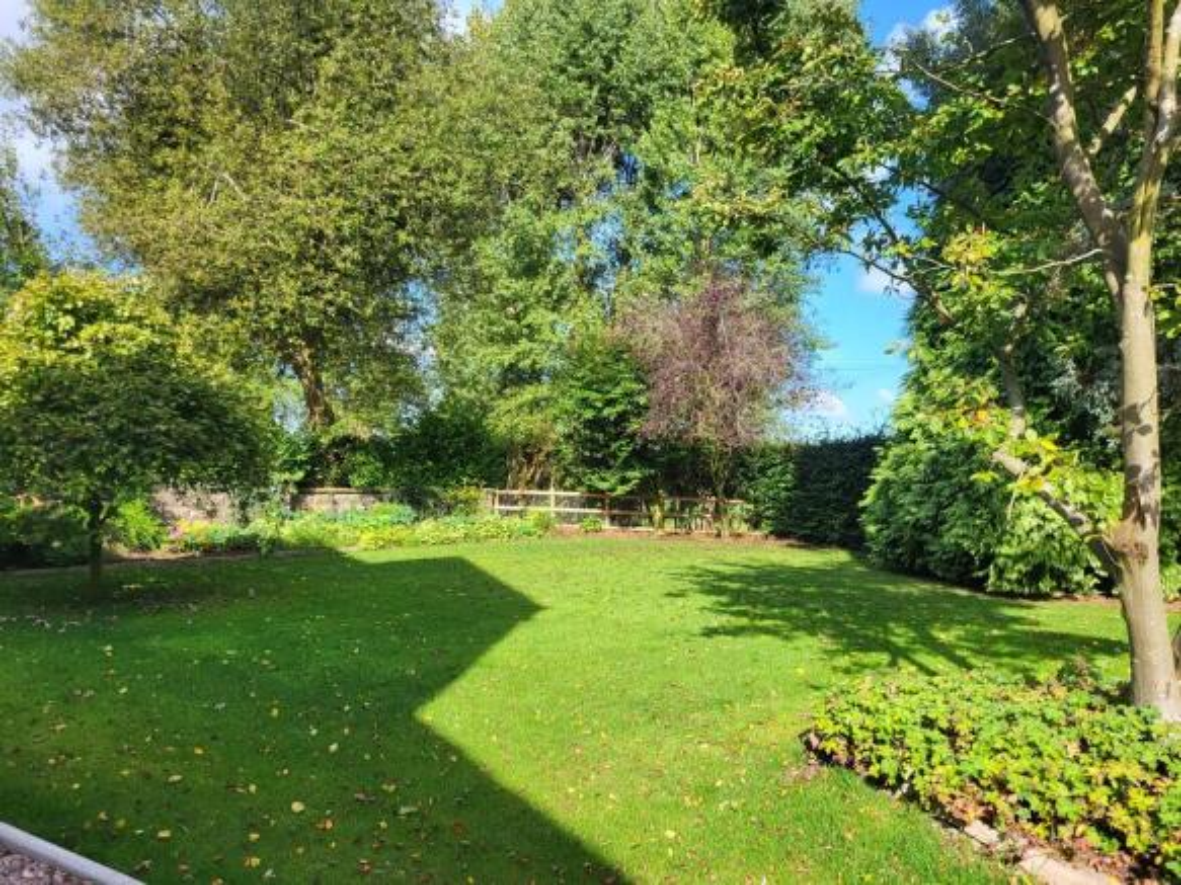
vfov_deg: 53.0
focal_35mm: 26
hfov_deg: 67.3
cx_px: 590
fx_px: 887
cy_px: 442
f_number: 1.8
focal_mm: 5.4
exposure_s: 1/909
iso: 40
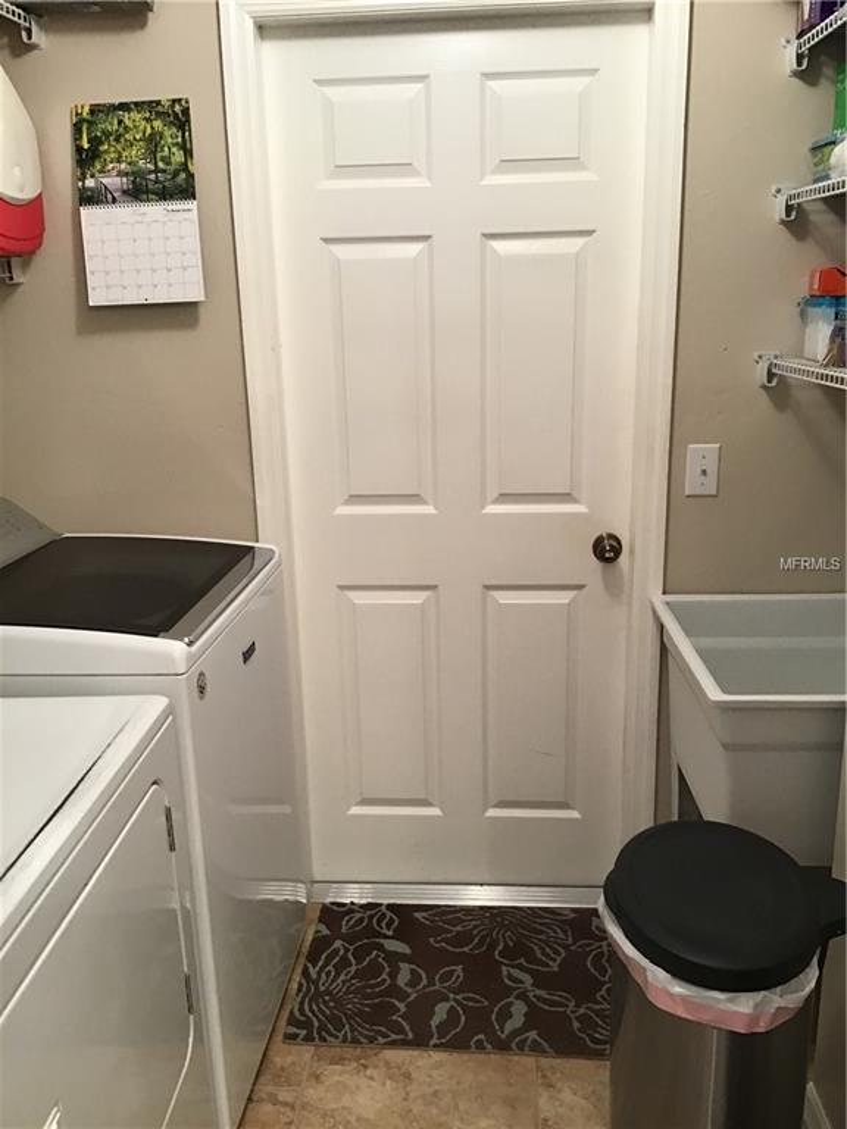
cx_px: 424
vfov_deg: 58.4
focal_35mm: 31
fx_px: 1011
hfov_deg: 45.4
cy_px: 564
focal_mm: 3.3
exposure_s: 1/30
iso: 100
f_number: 2.4
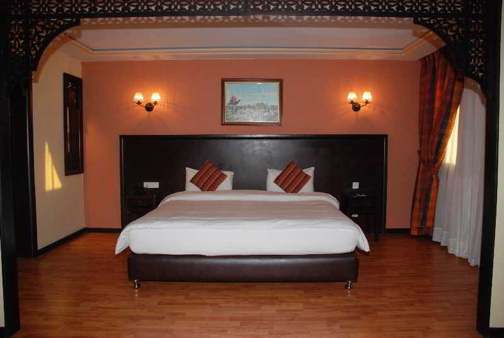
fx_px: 379
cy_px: 169
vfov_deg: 48.1
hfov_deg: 67.3
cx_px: 252
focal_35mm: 27
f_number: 5.6
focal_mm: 18
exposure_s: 1/60
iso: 400
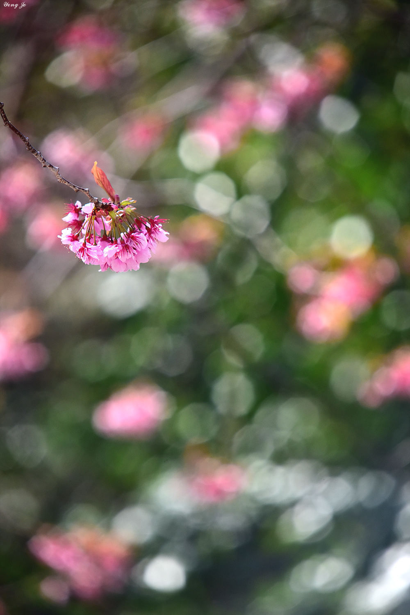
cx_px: 205
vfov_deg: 4.1
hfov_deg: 2.8
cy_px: 308
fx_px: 8533
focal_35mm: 500
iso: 1000
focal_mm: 500
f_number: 10
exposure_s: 1/1000
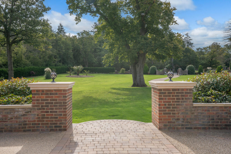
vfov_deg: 37.9
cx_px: 116
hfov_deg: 54.4
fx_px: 225
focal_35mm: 35
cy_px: 77
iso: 200
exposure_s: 1/125
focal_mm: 35
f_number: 11
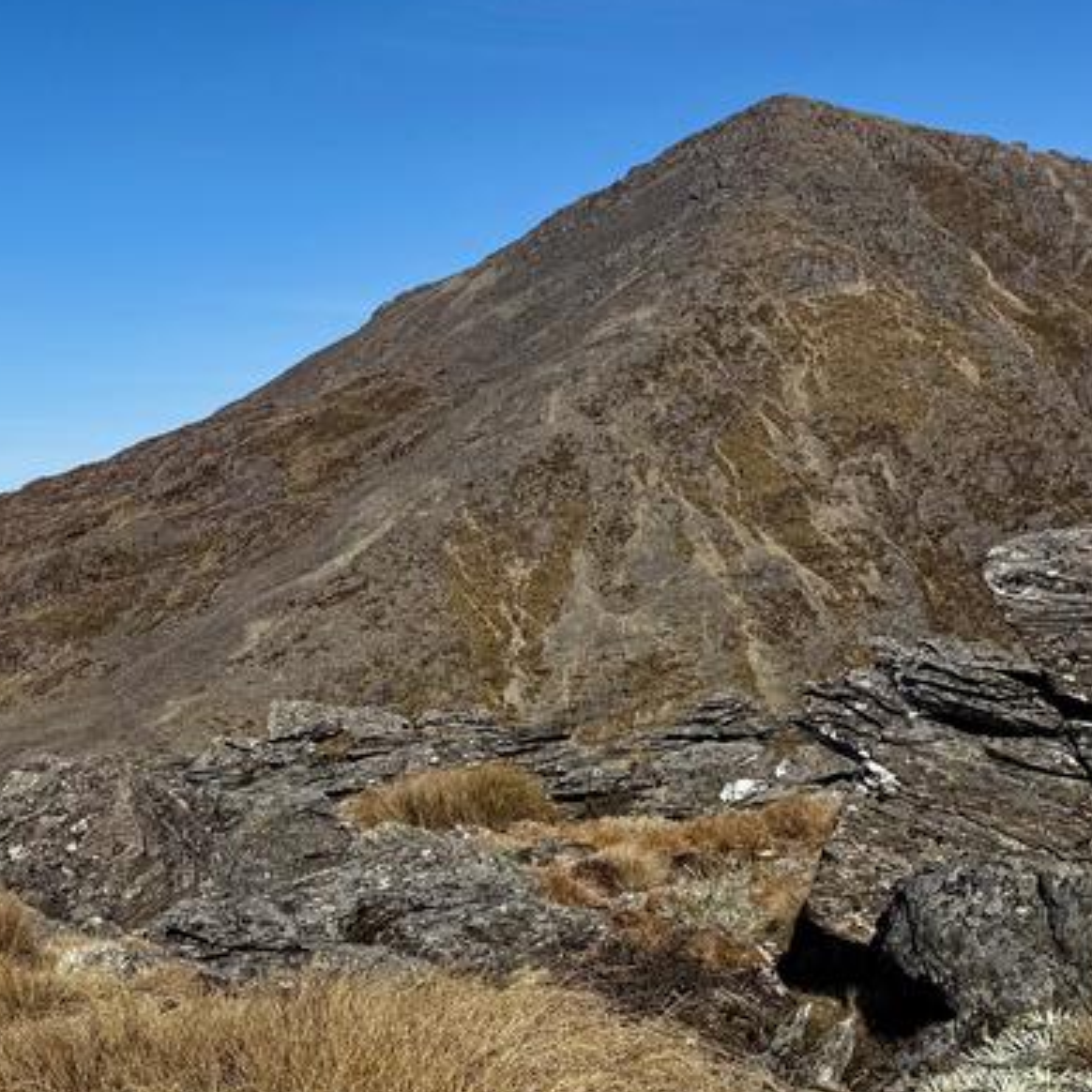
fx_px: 1999
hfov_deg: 27.0
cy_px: 456
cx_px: -225
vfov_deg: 30.5
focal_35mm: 56
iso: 80
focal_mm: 6.76
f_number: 1.78
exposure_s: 1/10309
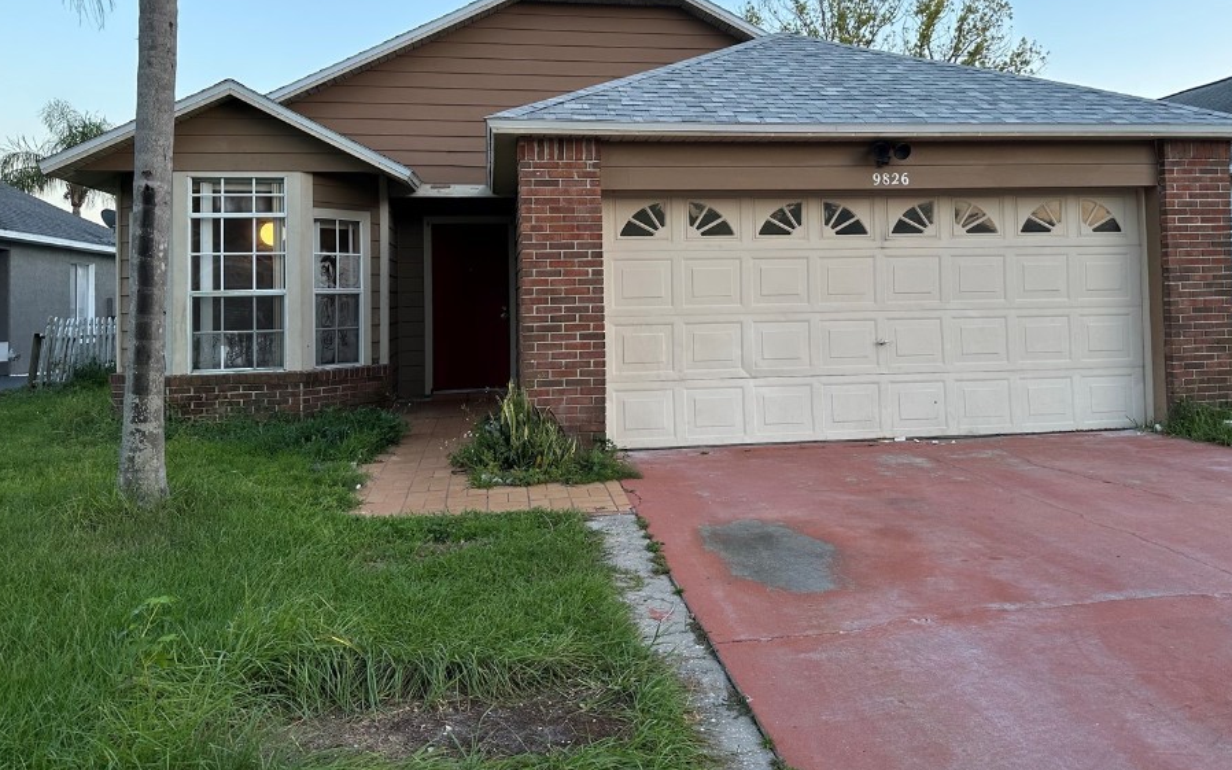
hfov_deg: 64.5
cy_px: 251
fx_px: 974
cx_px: 665
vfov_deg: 42.5
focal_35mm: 29
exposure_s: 1/121
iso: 64
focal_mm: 6.86
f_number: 1.78
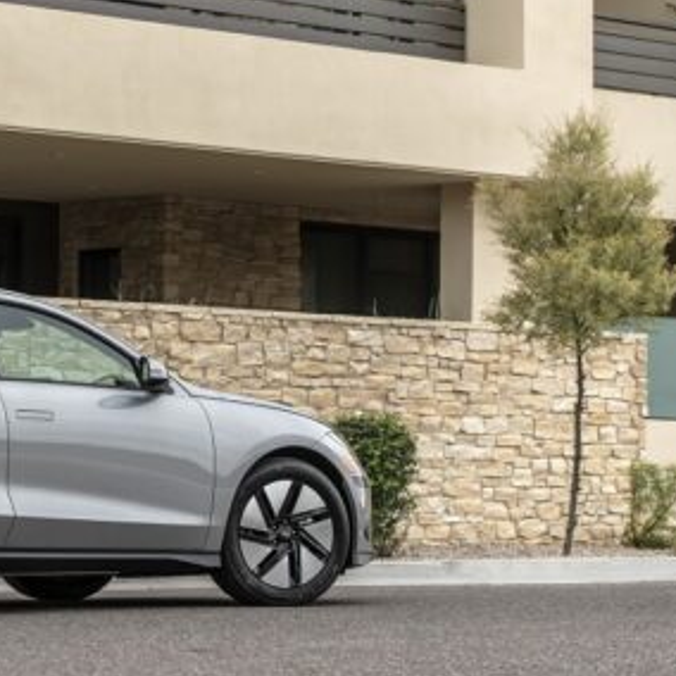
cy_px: 298
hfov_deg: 11.7
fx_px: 3226
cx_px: -136
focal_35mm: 146
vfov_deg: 12.0
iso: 100
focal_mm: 70
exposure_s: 1/100
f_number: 5
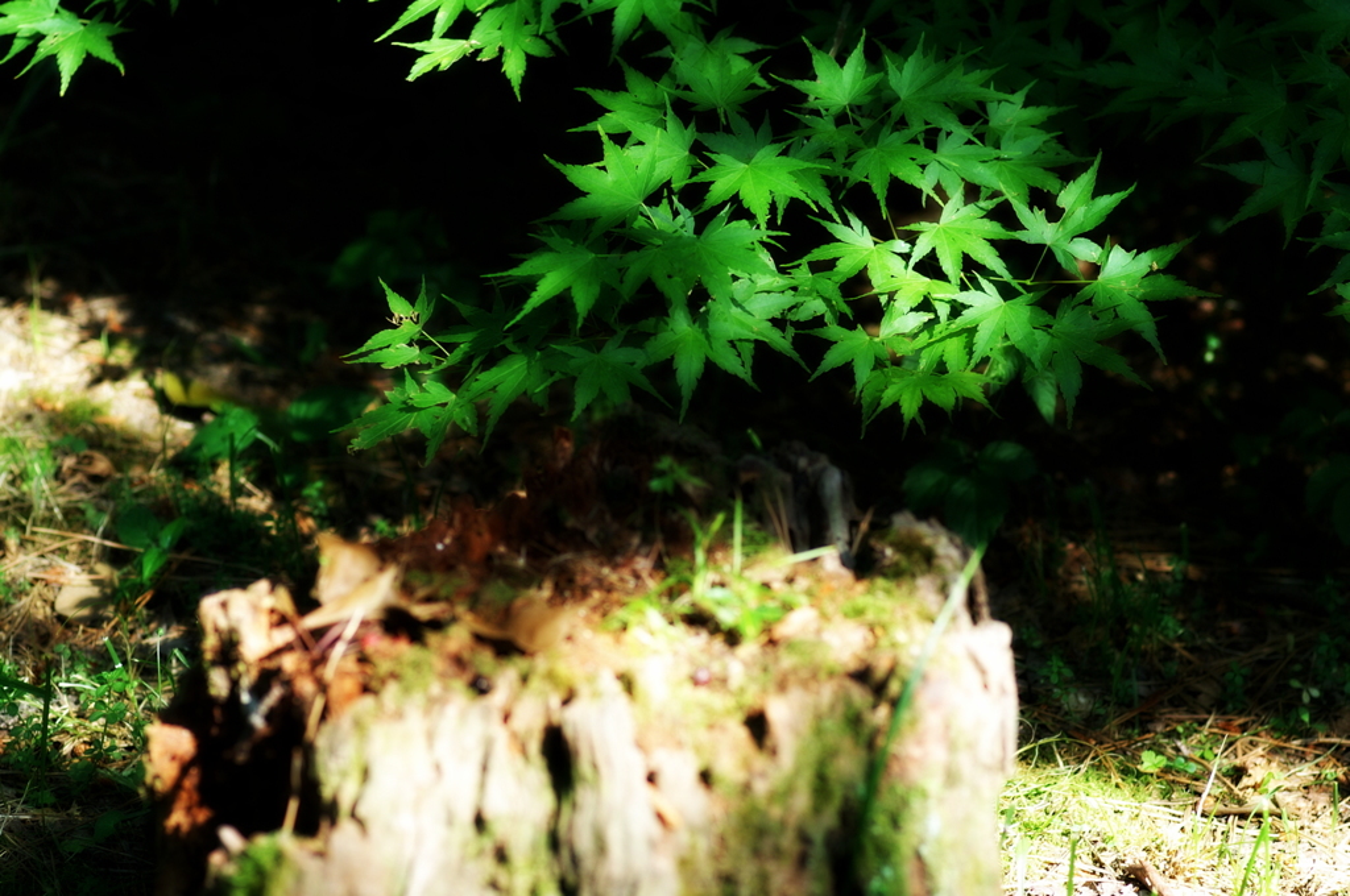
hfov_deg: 13.7
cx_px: 675
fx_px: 5618
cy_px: 448
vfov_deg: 9.1
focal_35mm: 150
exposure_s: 1/125
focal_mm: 100
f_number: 4
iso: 125
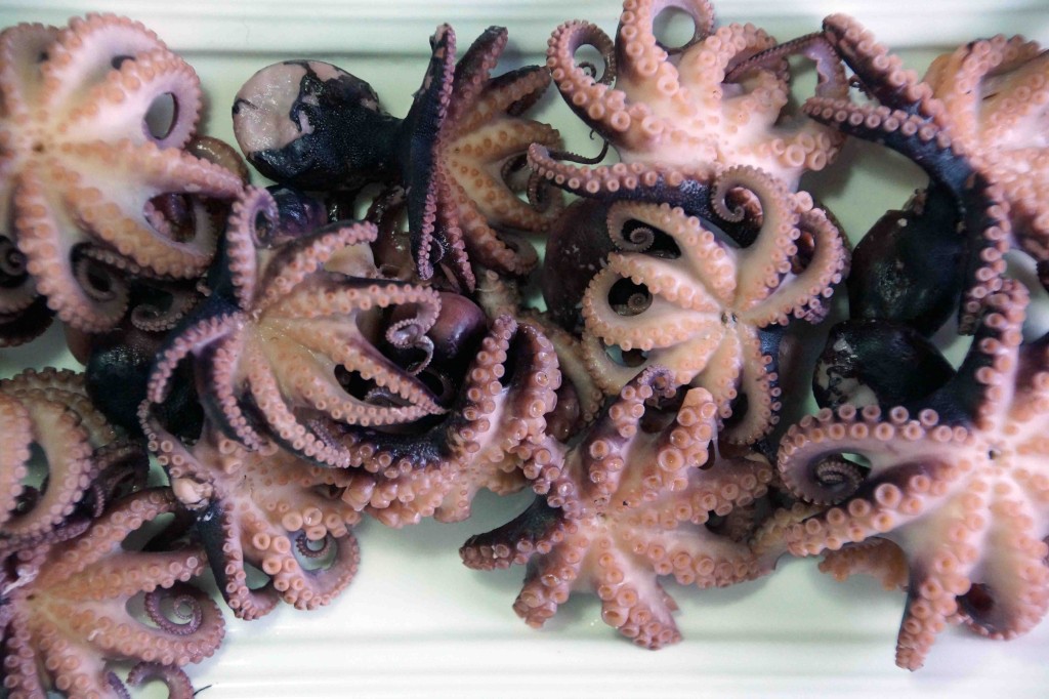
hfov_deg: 13.7
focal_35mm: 150
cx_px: 524
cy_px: 350
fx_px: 4369
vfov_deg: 9.1
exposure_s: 1/125
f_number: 5.6
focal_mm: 100
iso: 1600
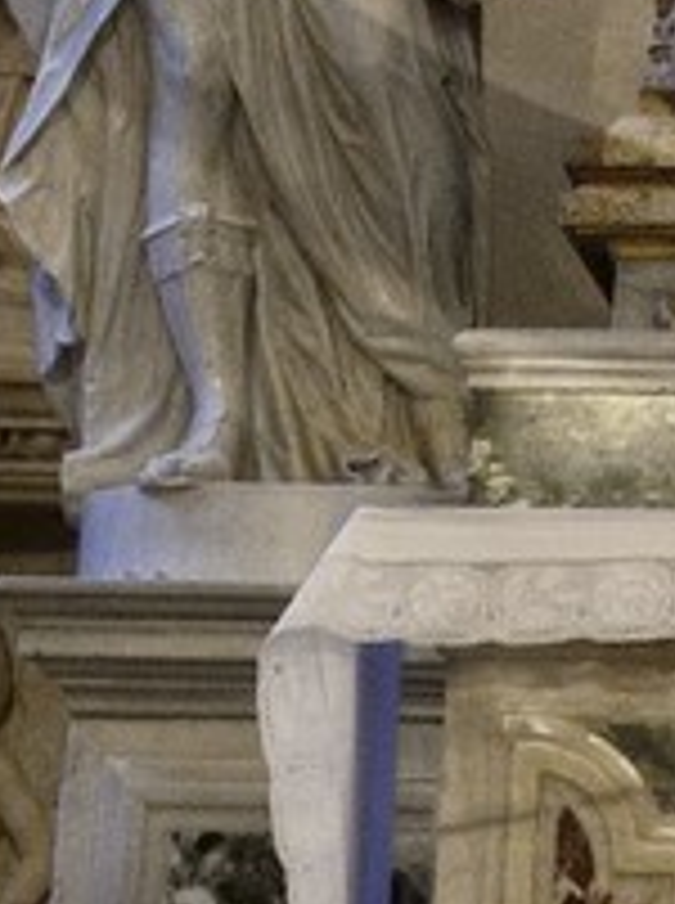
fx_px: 4799
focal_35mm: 184
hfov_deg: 7.8
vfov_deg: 9.4
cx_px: 1210
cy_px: -1410
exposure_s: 1/10
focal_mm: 24
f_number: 7.1
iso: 1600
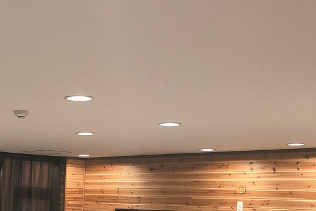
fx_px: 615
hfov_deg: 27.6
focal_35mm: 70
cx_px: 20
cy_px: 259
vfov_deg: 18.4
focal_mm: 3.99
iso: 50
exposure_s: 1/15
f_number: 1.8
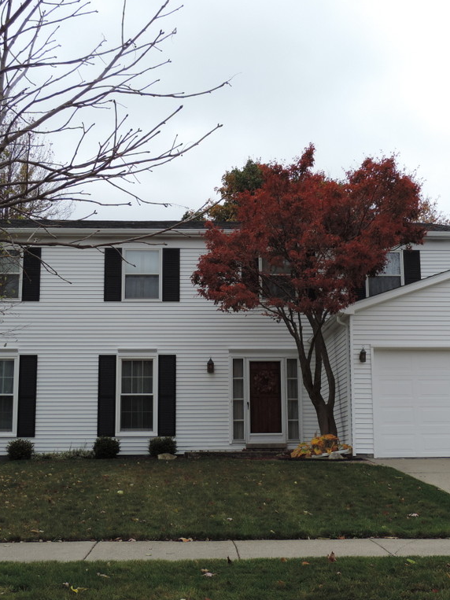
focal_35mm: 47
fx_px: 815
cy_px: 299
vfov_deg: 40.4
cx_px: 228
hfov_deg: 30.9
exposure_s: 1/320
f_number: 3.3
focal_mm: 6.2
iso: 80
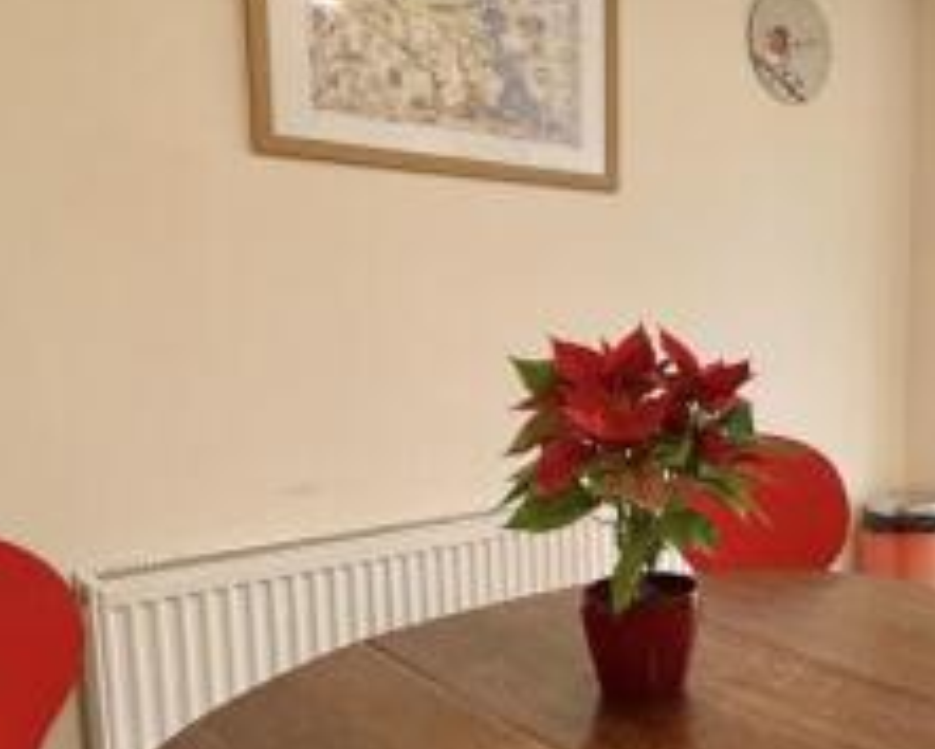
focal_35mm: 36
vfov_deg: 41.1
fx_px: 997
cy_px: 421
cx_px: 891
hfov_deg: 44.3
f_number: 2.2
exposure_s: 1/100
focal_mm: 2.22
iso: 320
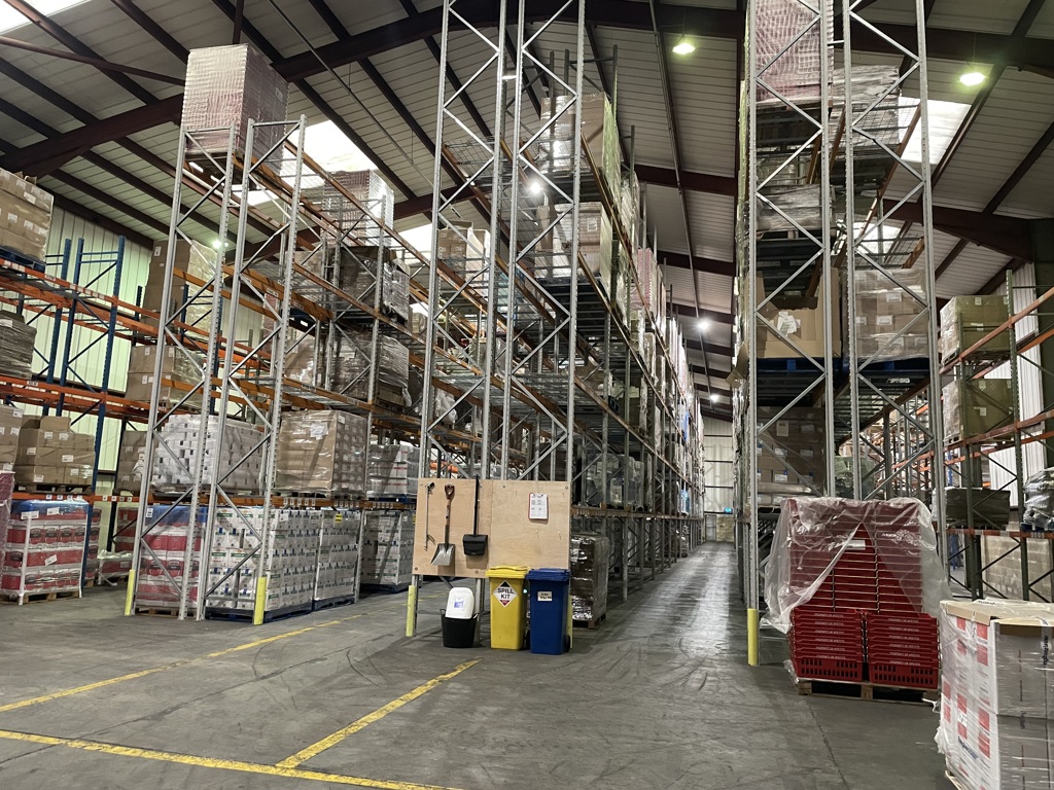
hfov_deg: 67.3
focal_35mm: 26
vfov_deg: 53.1
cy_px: 395
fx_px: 792
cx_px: 527
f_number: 1.6
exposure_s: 1/50
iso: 500
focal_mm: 4.2
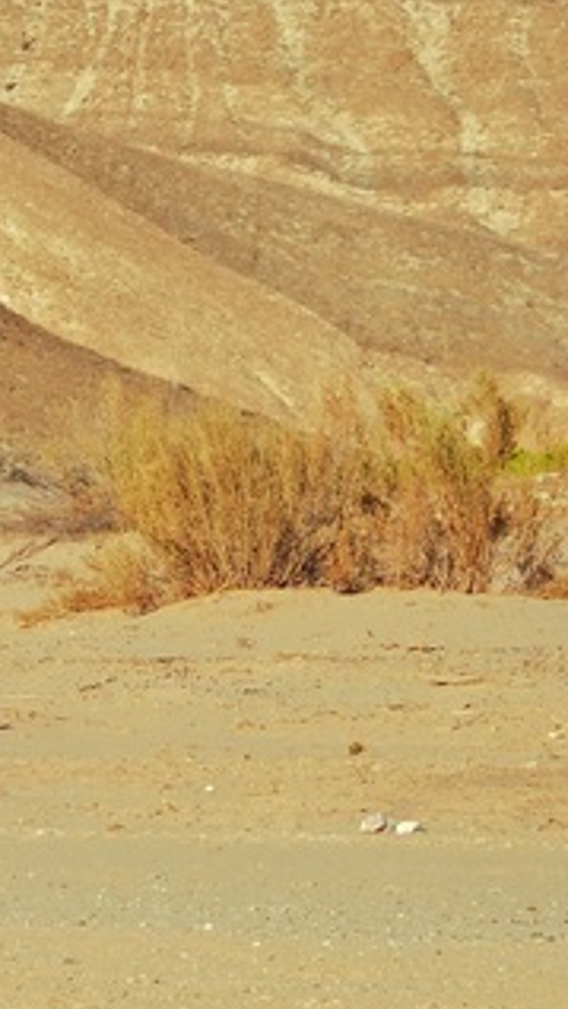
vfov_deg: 7.3
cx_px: -714
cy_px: 182
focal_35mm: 294
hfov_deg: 4.1
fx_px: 7868
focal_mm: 70
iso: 200
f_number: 5.6
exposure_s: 1/1600
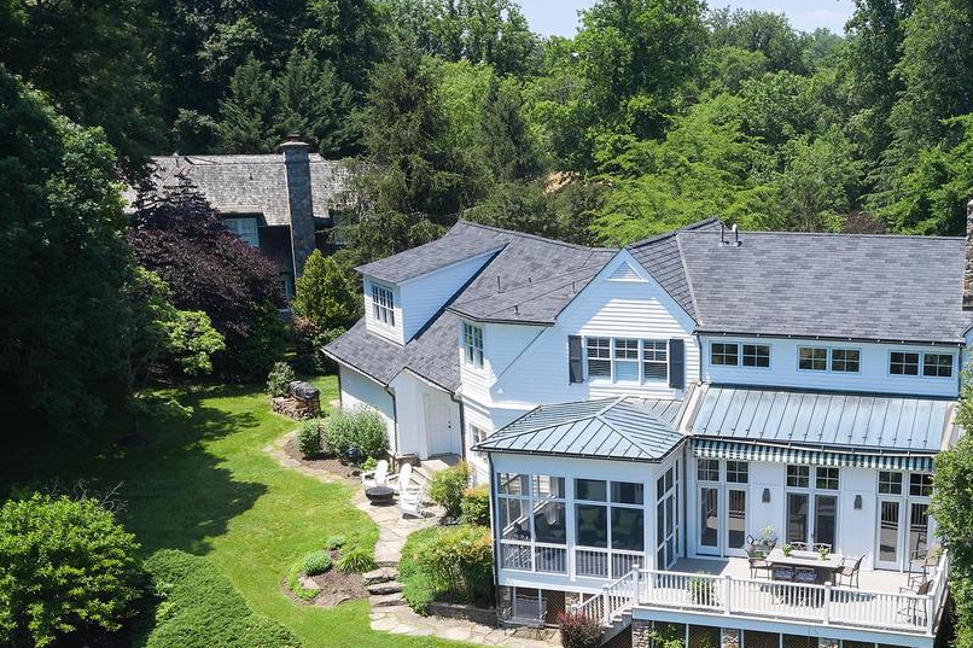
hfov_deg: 38.9
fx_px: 1351
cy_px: 528
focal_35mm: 50
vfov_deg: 26.4
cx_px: 688
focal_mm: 10.26
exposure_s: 1/200
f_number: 6.3
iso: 100
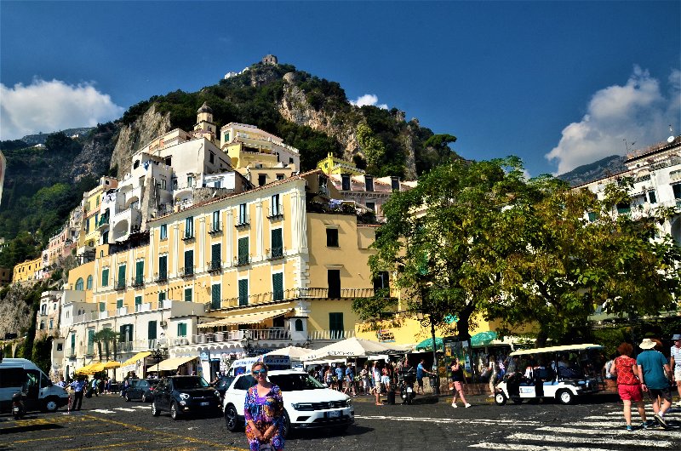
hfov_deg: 67.5
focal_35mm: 27
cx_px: 340
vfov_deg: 47.7
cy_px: 226
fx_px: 510
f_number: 11
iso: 140
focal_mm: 18
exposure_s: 1/125
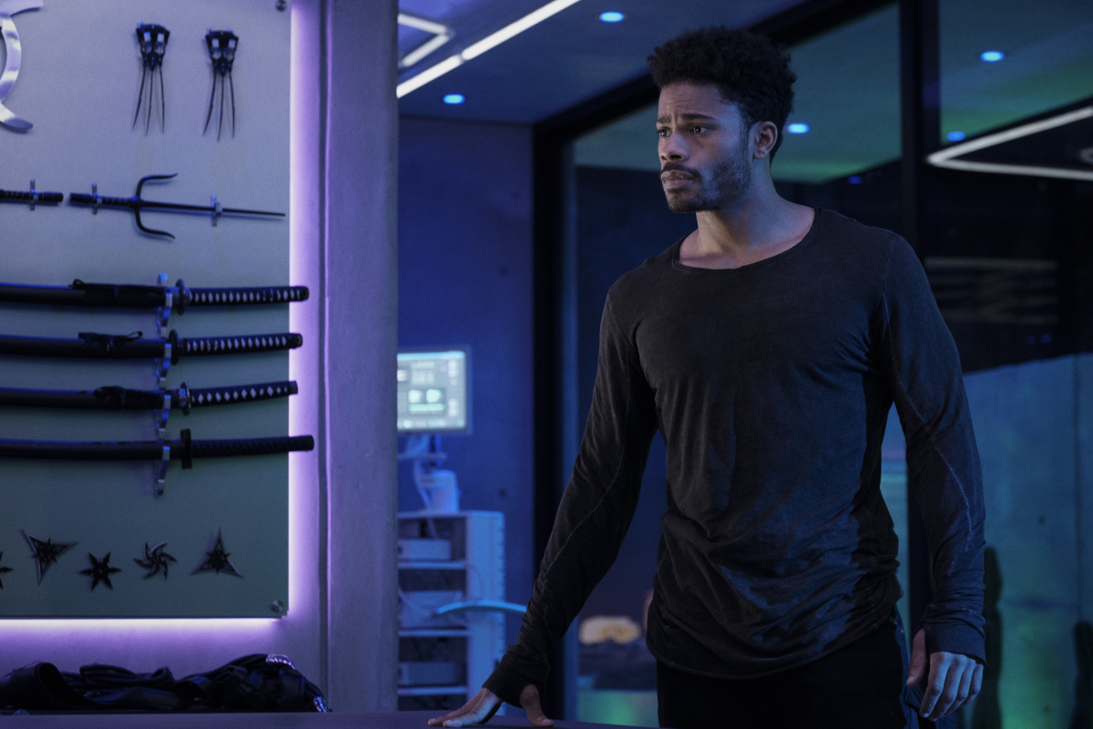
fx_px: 2672
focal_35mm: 88
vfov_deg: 15.5
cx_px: 546
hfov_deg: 23.1
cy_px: 364
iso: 2500
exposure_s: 1/20
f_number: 2.8
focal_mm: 58.7
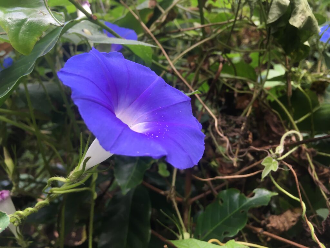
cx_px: 165
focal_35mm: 29
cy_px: 124
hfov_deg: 61.7
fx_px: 276
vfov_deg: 48.2
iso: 25
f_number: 2.2
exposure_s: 1/40
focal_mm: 4.15
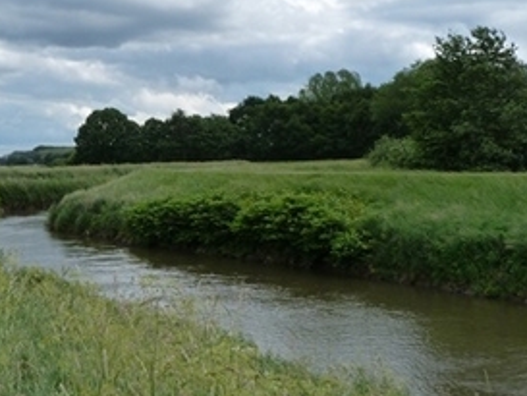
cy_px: 139
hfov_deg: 34.0
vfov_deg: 26.5
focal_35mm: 55
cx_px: 114
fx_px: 838
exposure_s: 1/320
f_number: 5.6
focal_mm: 4.5
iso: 125
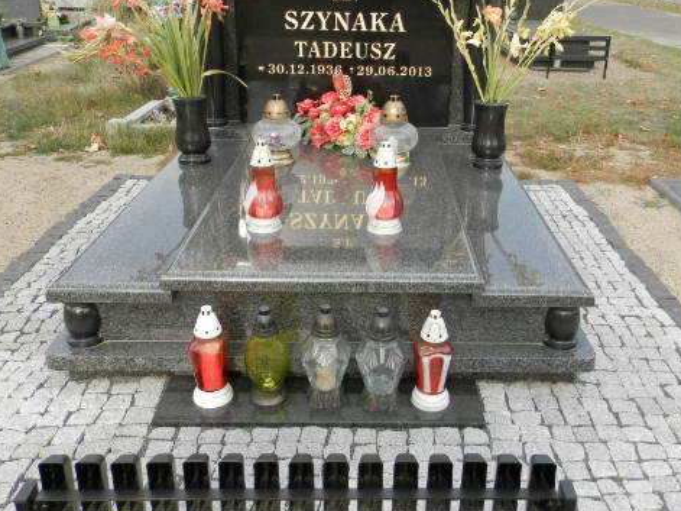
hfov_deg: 53.8
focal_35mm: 34
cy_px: 226
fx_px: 669
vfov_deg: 41.7
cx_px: 386
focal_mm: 4.5
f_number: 3.1
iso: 80
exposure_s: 1/250
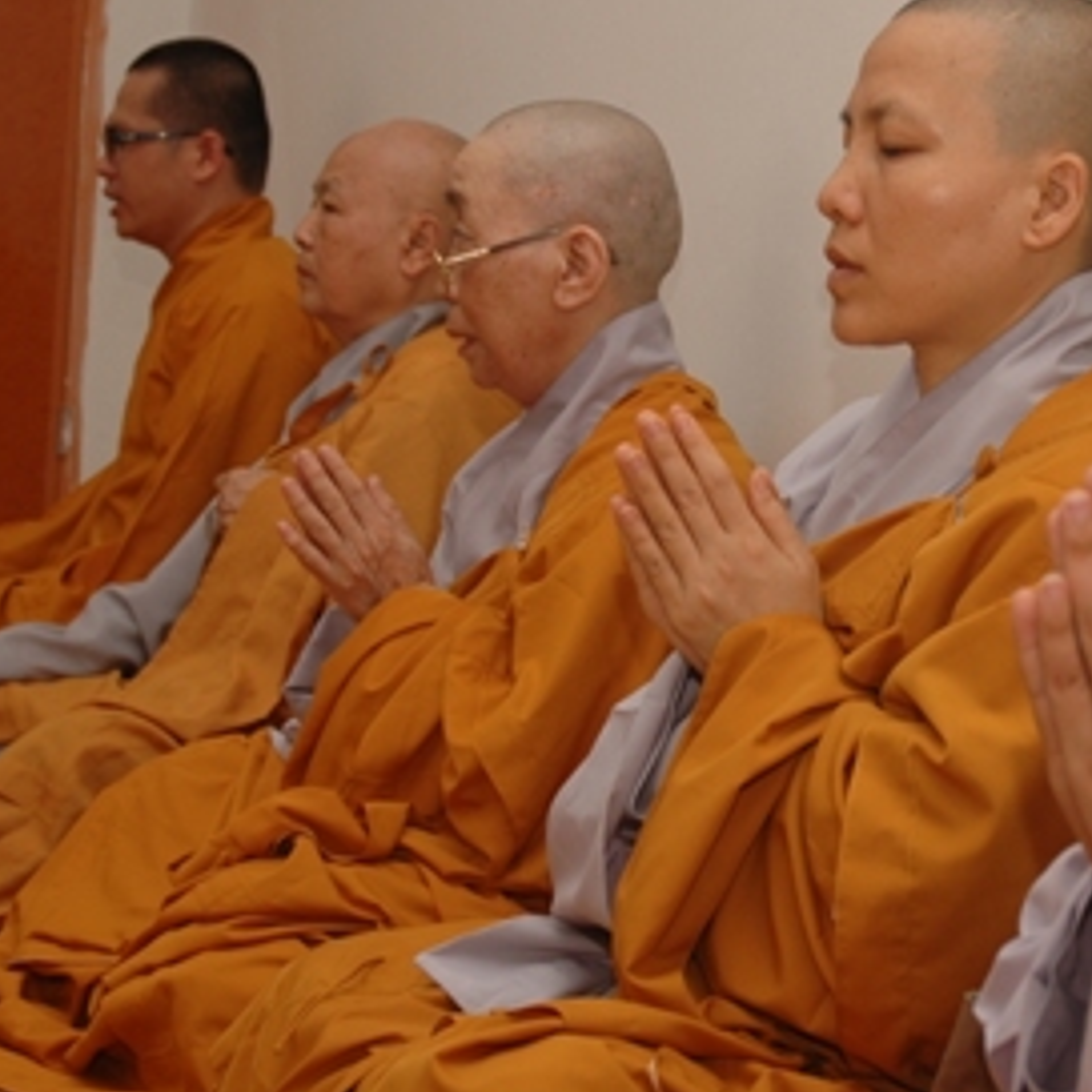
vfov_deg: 19.9
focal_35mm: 87
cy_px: 490
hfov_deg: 19.8
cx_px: 851
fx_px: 3105
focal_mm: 29
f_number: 4
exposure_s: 1/60
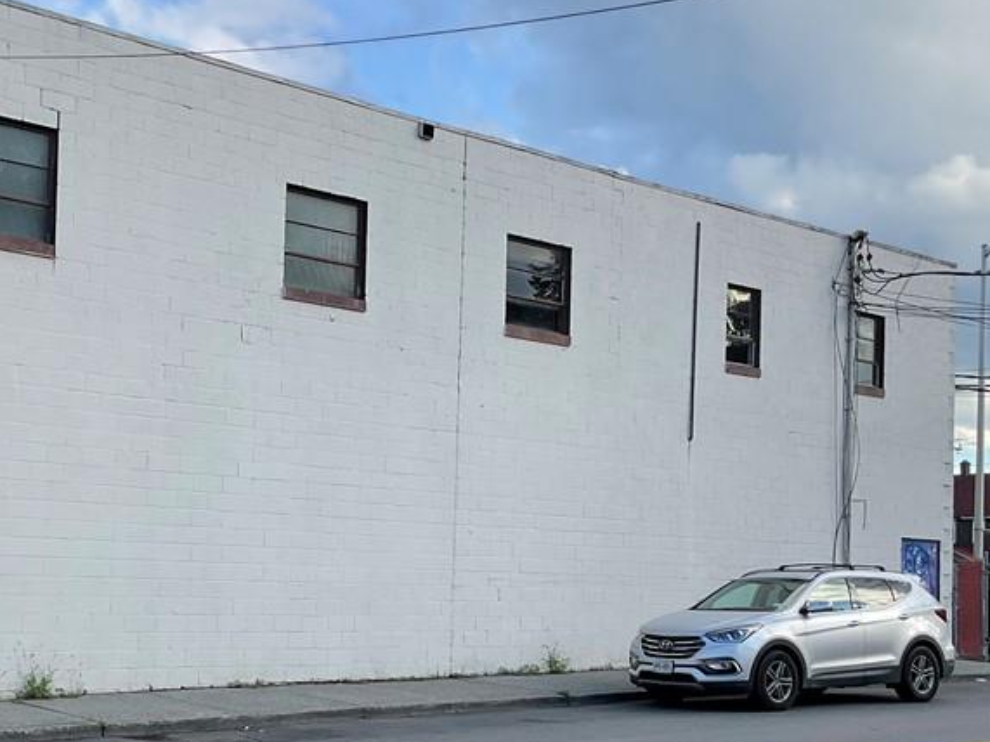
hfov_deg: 36.7
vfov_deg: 27.9
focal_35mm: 52
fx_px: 1487
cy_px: 491
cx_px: 414
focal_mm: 3
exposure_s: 1/781
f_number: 1.8
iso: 16
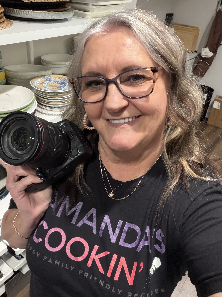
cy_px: 148
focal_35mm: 30
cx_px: 111
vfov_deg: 60.0
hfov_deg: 46.8
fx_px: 257
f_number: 1.9
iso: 320
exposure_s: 1/60
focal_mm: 2.71
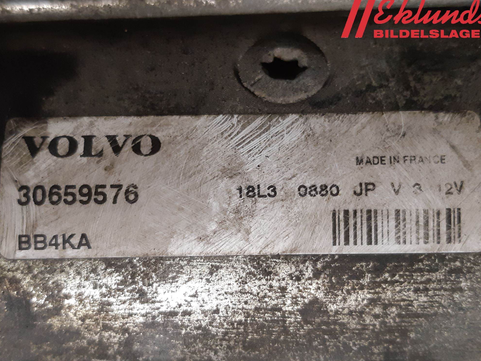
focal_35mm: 27
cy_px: 184
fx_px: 375
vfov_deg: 51.4
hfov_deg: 65.3
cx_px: 241
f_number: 1.7
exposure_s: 1/50
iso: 160
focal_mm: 3.93
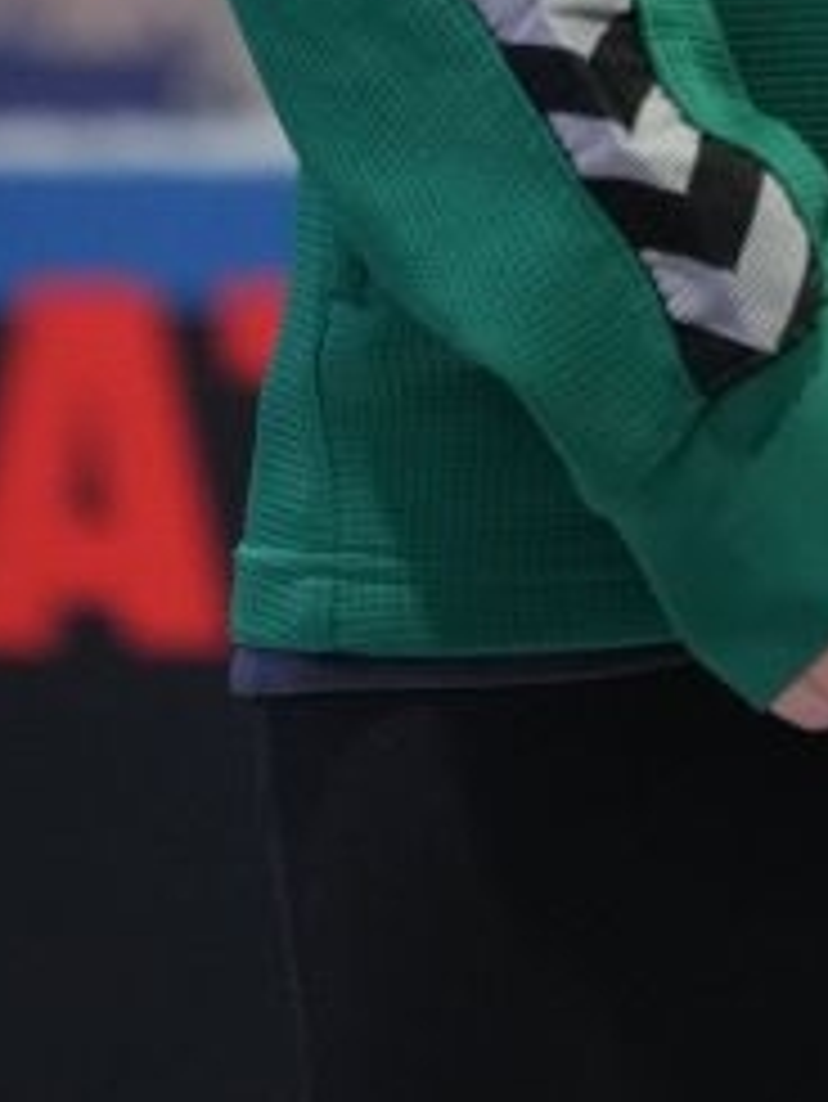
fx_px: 29985
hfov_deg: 1.6
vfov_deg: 2.1
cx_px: 1305
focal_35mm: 941
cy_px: -1044
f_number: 2.8
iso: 3200
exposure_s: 1/250
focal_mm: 200
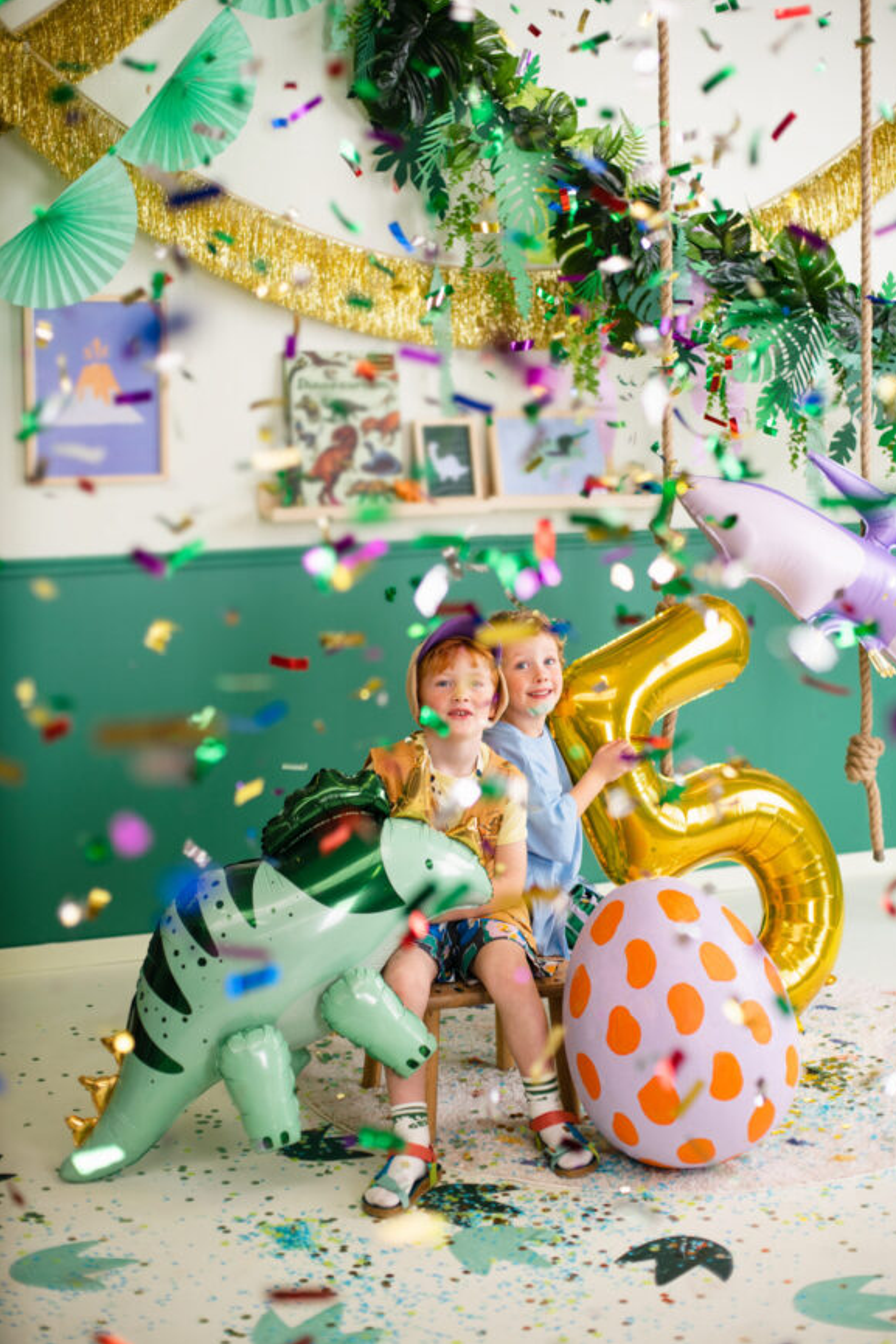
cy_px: 646
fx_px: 1940
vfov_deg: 38.2
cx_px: 464
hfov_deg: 26.0
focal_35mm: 52
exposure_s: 1/200
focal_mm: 50
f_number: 2
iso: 100
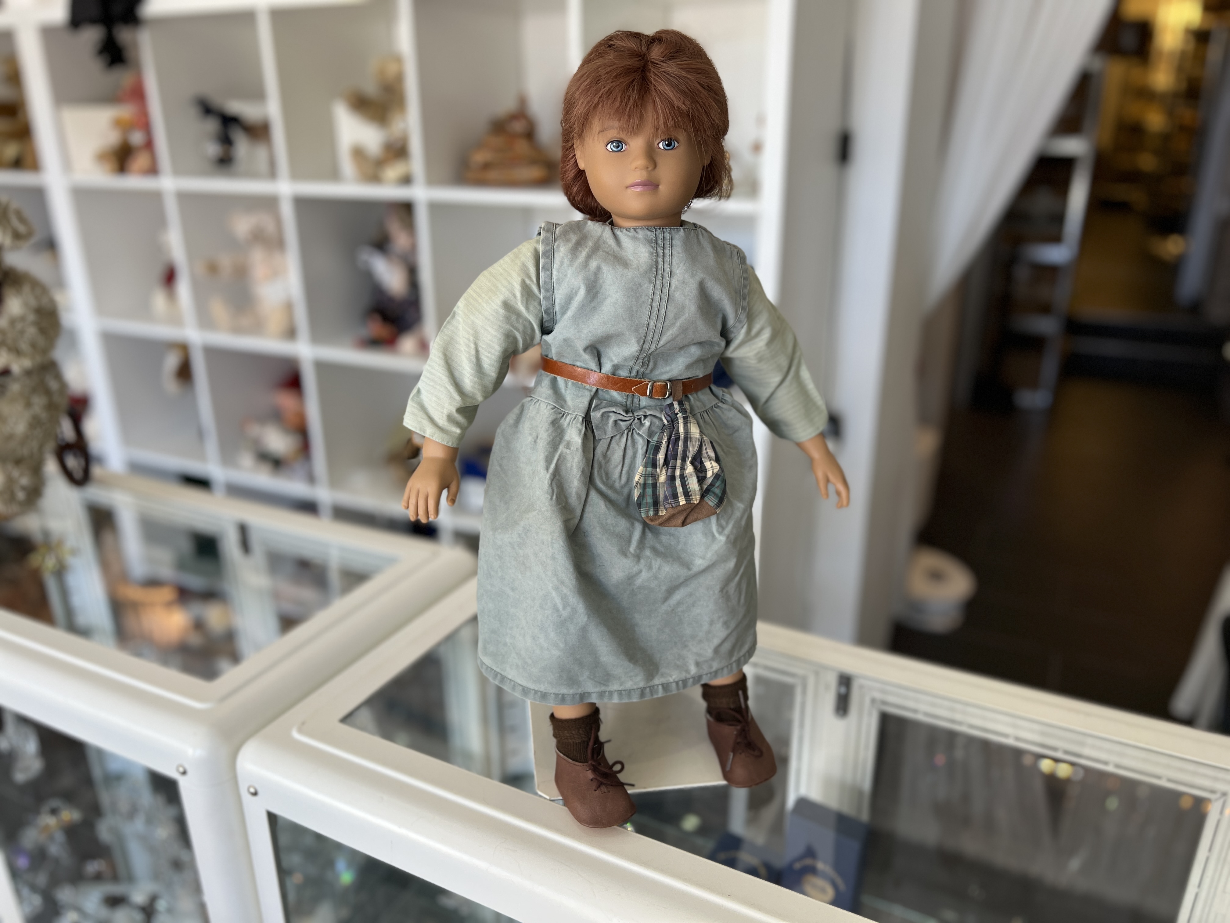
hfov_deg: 67.3
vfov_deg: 53.1
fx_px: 924
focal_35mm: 26
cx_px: 615
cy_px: 462
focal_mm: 5.7
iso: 64
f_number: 1.5
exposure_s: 1/100
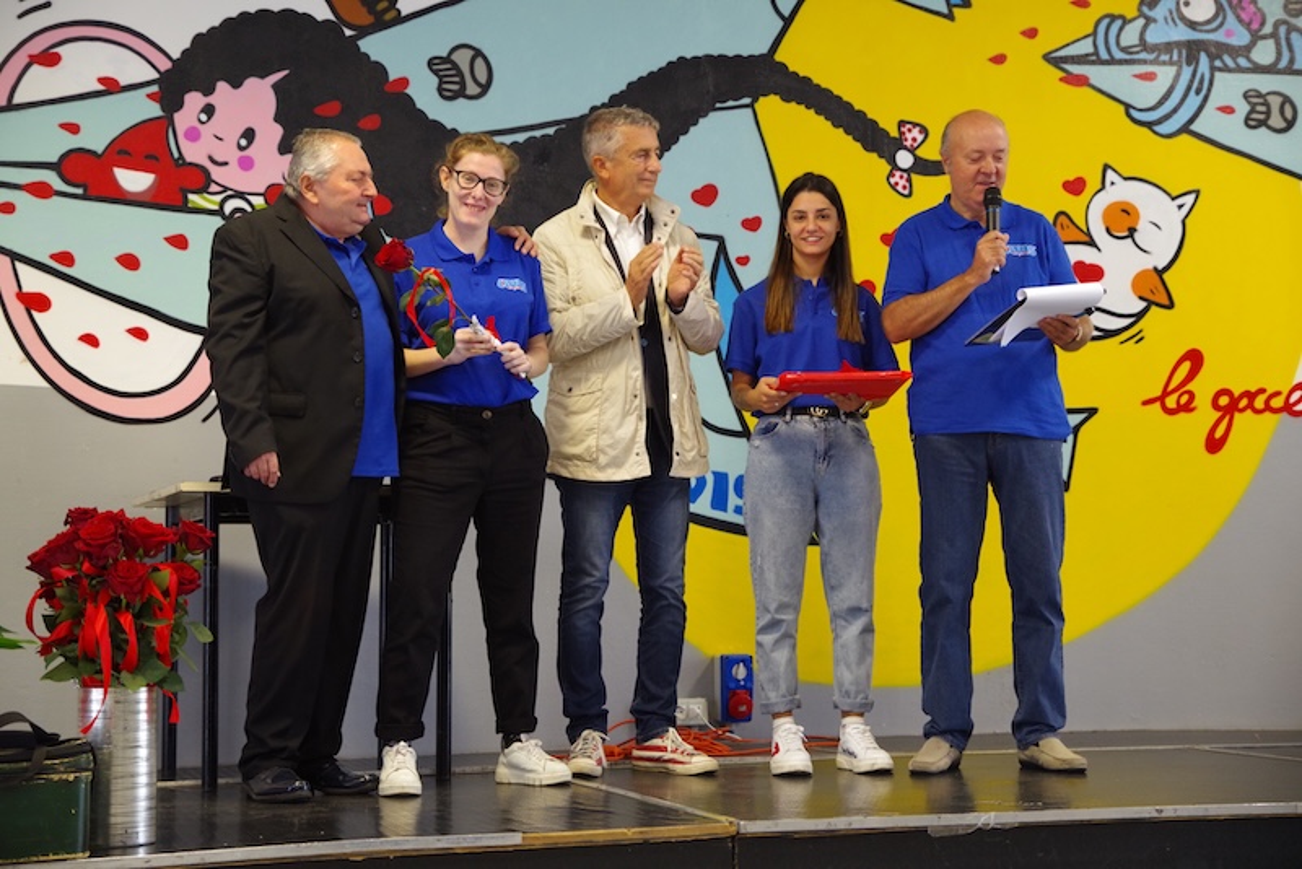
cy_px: 434
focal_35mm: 58
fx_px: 2098
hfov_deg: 34.5
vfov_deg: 23.4
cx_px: 651
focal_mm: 58
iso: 3200
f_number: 4
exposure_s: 1/80
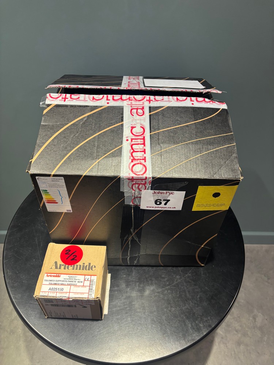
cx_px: 137
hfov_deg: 53.1
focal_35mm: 26
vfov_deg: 67.3
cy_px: 182
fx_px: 274
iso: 80
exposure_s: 1/50
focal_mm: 5.96
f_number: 1.6
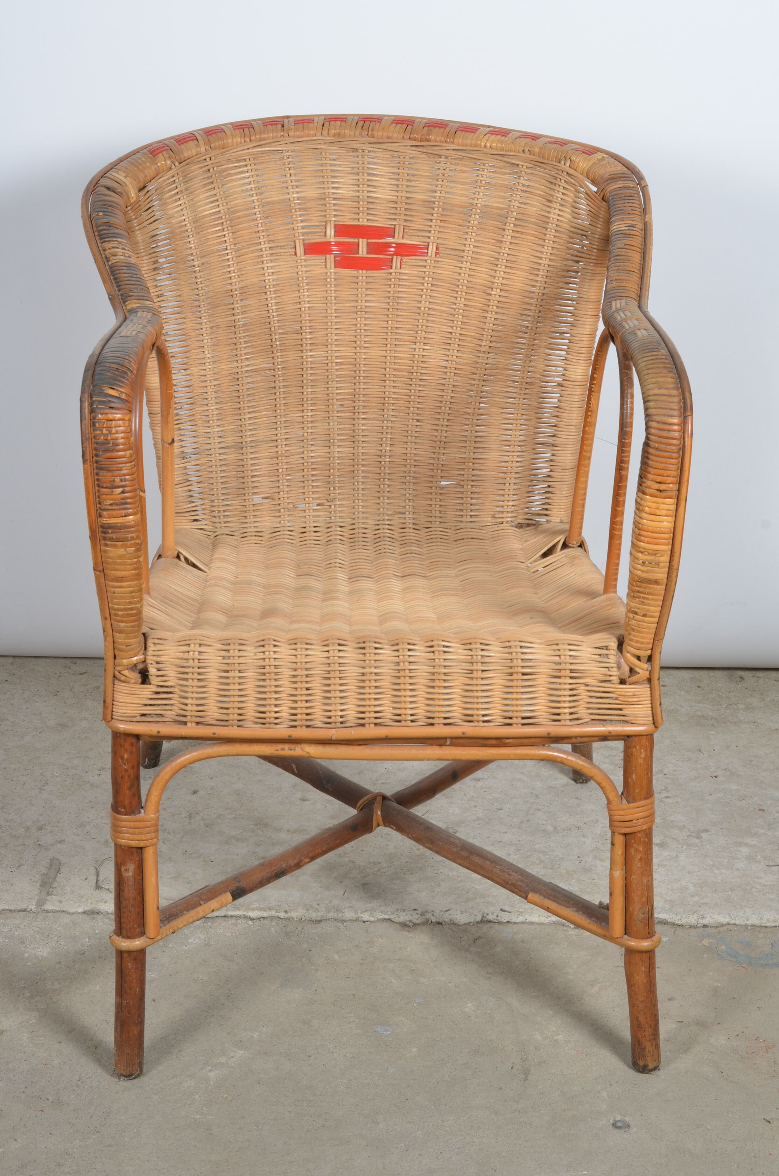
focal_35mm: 75
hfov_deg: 18.1
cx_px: 390
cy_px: 588
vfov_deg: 27.0
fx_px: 2445
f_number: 11
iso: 100
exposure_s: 1/125
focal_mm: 50
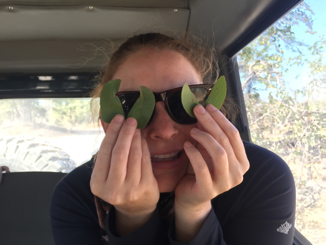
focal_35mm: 29
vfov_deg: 48.2
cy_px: 122
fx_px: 273
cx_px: 163
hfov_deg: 61.7
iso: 40
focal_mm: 4.15
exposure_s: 1/100
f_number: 2.2
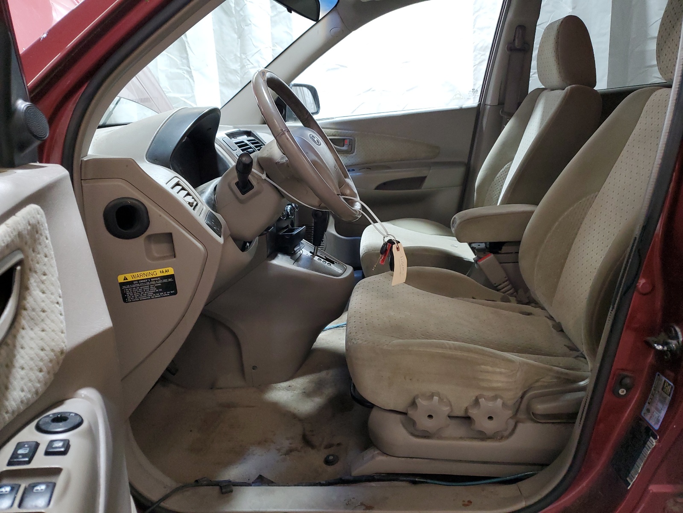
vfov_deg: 53.1
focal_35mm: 26
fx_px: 513
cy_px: 256
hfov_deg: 67.3
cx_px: 342
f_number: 1.5
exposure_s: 1/60.2
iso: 184
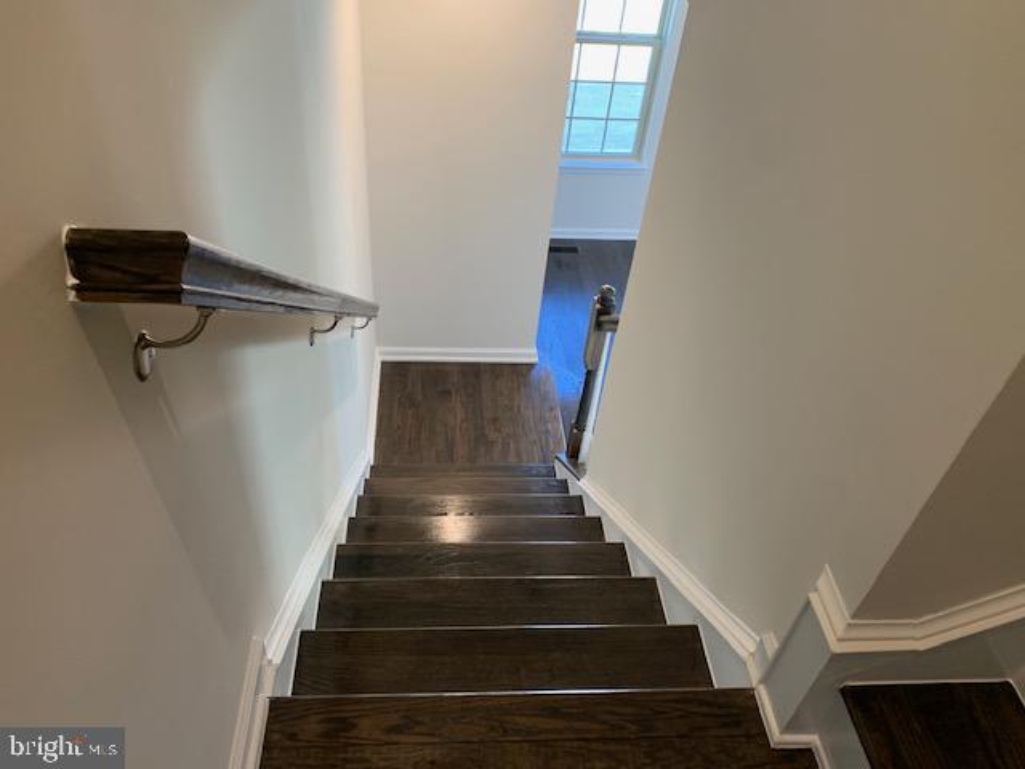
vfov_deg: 53.1
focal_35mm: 26
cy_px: 384
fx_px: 770
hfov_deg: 67.3
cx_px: 512
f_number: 1.8
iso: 125
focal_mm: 4.25
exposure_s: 1/60
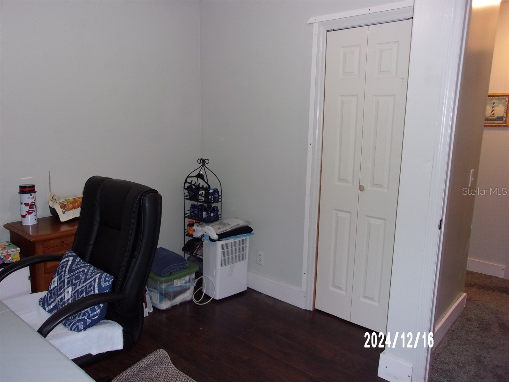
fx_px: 397
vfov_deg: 51.4
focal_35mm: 27
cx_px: 254
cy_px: 191
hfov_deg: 65.3
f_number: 3
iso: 200
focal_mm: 4.9
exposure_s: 1/34
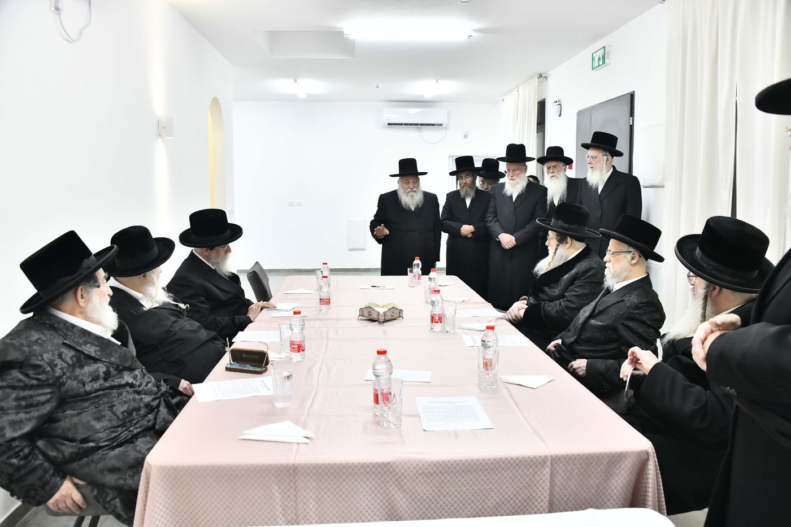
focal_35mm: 28
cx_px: 396
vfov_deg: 46.4
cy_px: 264
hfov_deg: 65.5
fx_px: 615
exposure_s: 1/200
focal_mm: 28
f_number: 5.6
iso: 2000
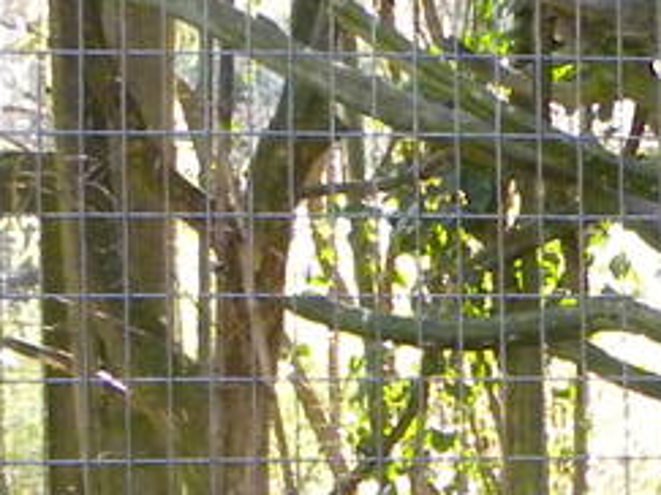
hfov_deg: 10.3
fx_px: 3264
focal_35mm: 171
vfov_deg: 8.6
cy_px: 604
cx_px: 1472
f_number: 2.8
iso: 293
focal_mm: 4.6
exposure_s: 1/73
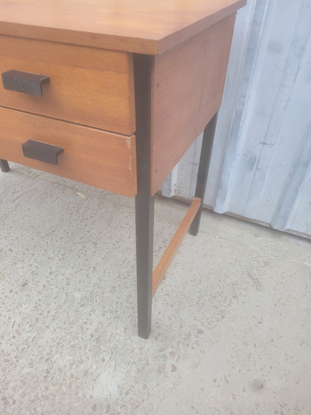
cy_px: 208
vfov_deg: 67.3
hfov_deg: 53.1
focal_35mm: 26
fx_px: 311
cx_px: 156
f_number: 1.8
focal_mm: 5.4
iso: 160
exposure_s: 1/100
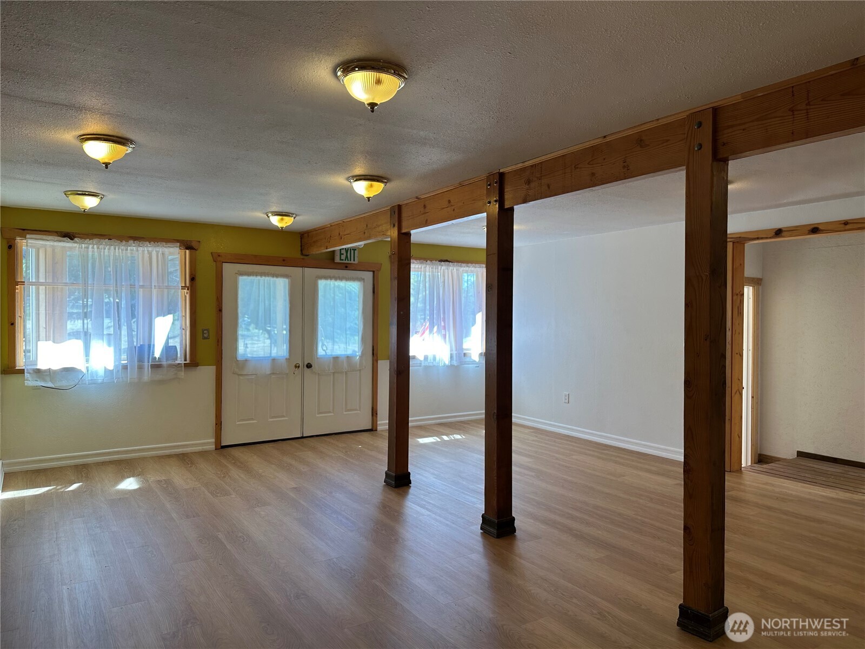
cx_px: 432
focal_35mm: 24
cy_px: 324
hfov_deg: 71.6
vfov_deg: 56.8
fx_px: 600
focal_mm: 6.86
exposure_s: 1/153
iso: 64
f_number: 1.78
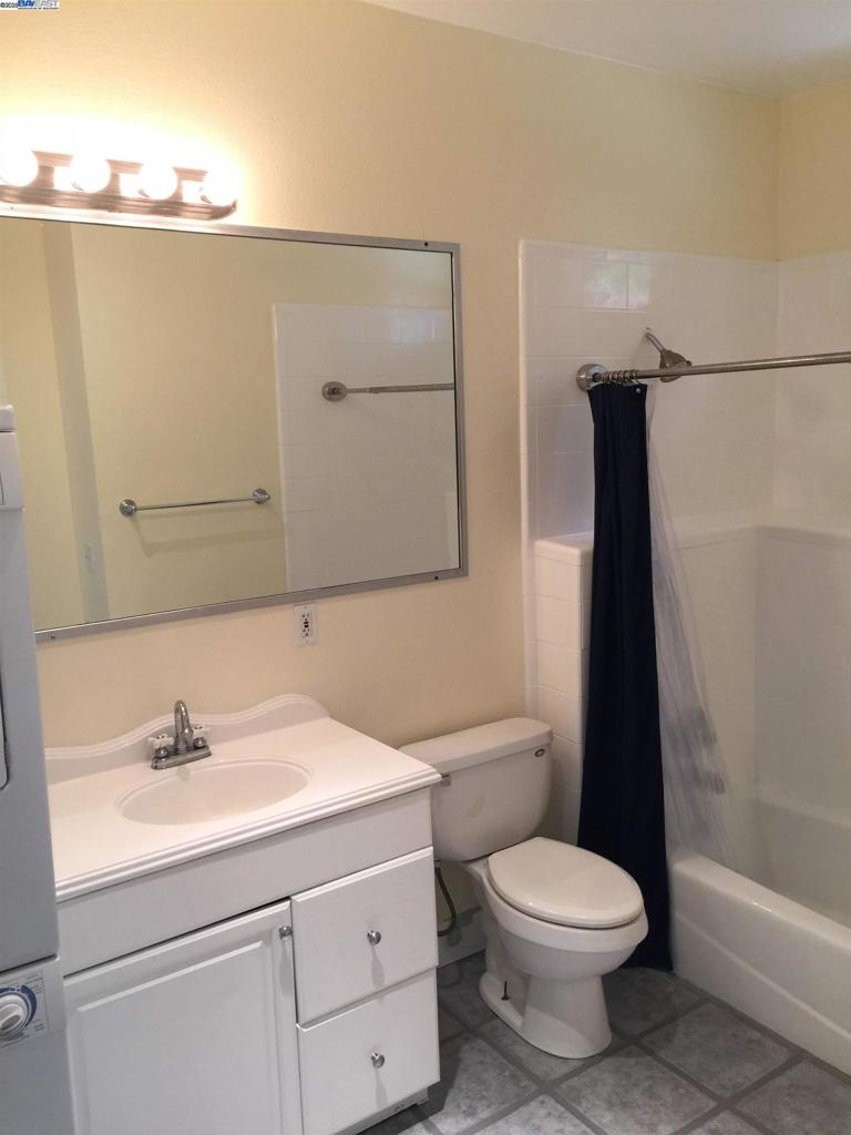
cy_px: 568
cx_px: 426
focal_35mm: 29
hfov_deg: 48.2
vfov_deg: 61.7
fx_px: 951
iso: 50
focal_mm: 4.15
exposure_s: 1/30
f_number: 2.2
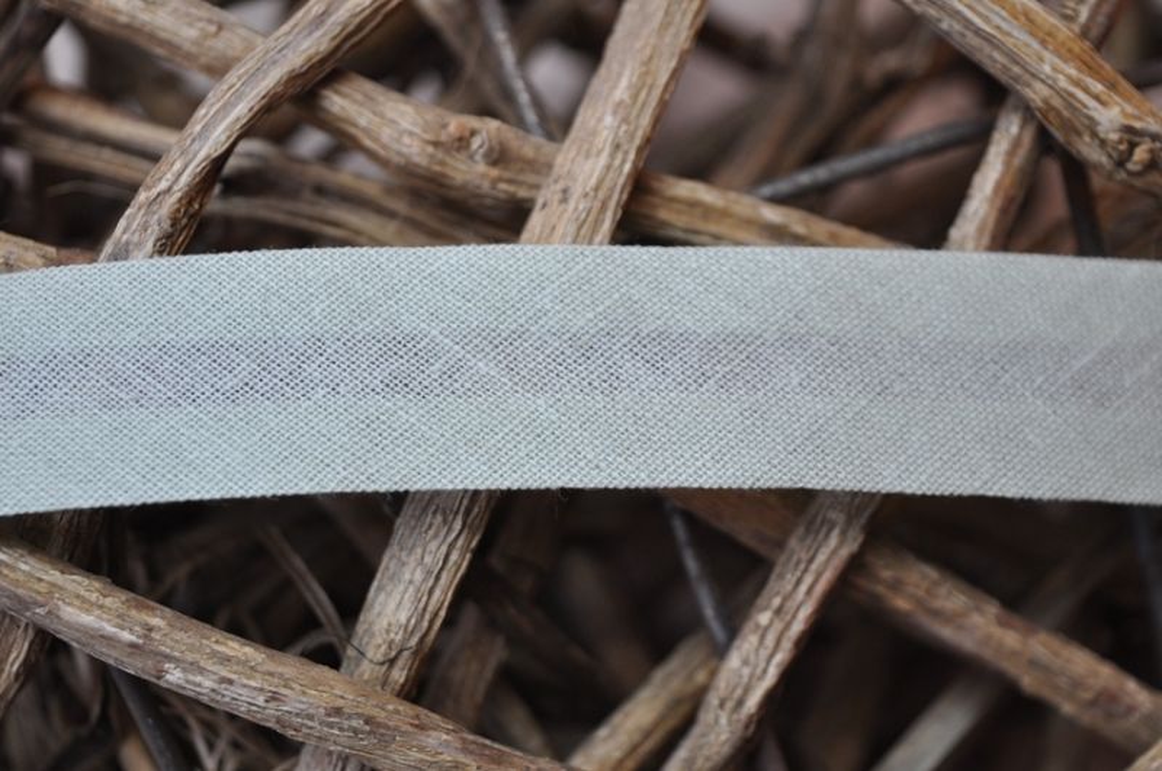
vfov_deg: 19.7
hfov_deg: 29.3
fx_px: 2224
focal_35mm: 69
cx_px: 581
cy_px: 386
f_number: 5
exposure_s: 1/100
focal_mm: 46
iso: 400
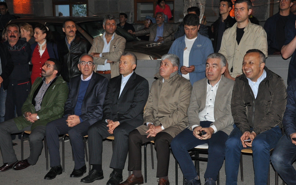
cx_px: 147
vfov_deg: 22.0
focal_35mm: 59
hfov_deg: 34.5
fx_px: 476
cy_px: 94
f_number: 4.5
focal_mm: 38
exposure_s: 1/60
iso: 800
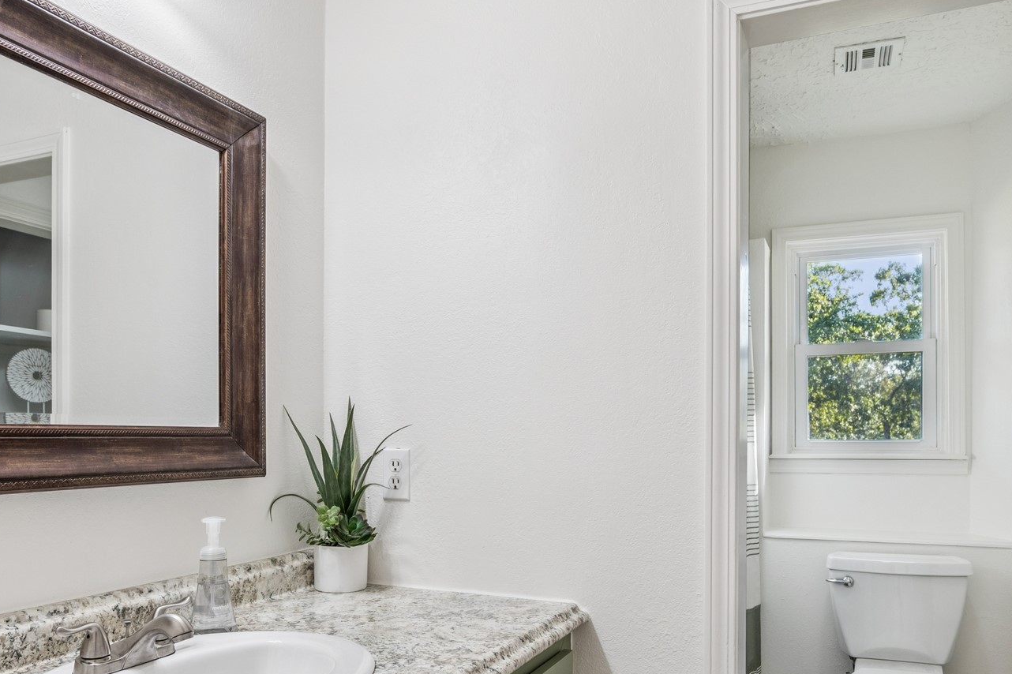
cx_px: 527
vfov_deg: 47.4
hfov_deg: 67.4
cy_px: 432
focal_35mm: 27
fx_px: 759
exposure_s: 1/60
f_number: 7.1
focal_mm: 17
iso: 640
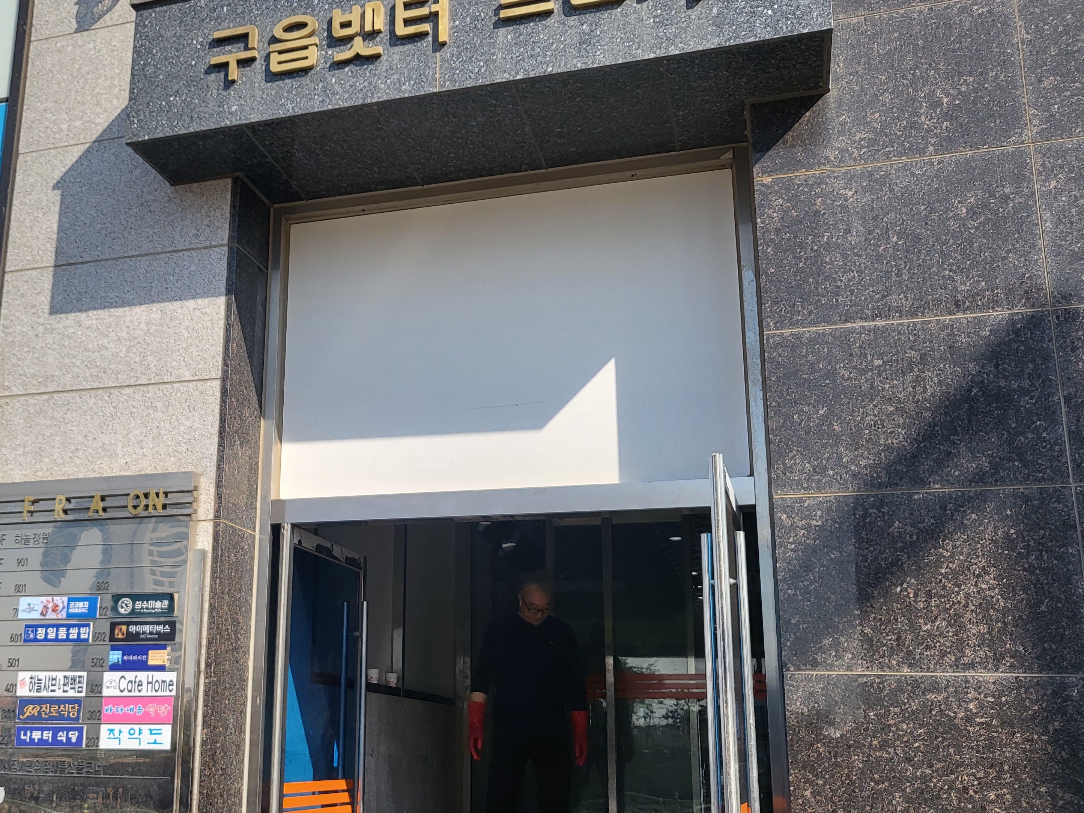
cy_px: 468
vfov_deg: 39.6
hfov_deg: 50.3
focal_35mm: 36
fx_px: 1127
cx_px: 351
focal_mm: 4.25
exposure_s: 1/2071
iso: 50
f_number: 1.8
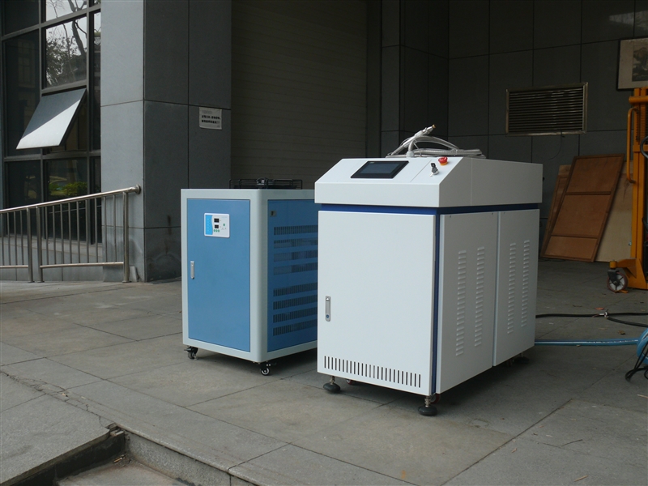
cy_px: 243
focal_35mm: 36
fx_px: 674
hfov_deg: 51.4
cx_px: 324
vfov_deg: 39.7
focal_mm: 7.6
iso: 100
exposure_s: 1/125
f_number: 4
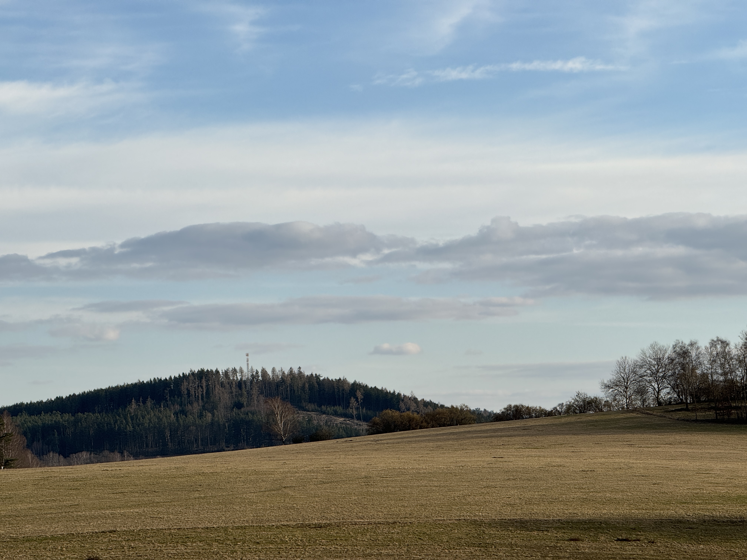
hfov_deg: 16.4
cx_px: 374
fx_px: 2590
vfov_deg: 12.3
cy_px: 280
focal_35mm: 120
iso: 50
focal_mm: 15.66
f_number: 2.8
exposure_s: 1/1546
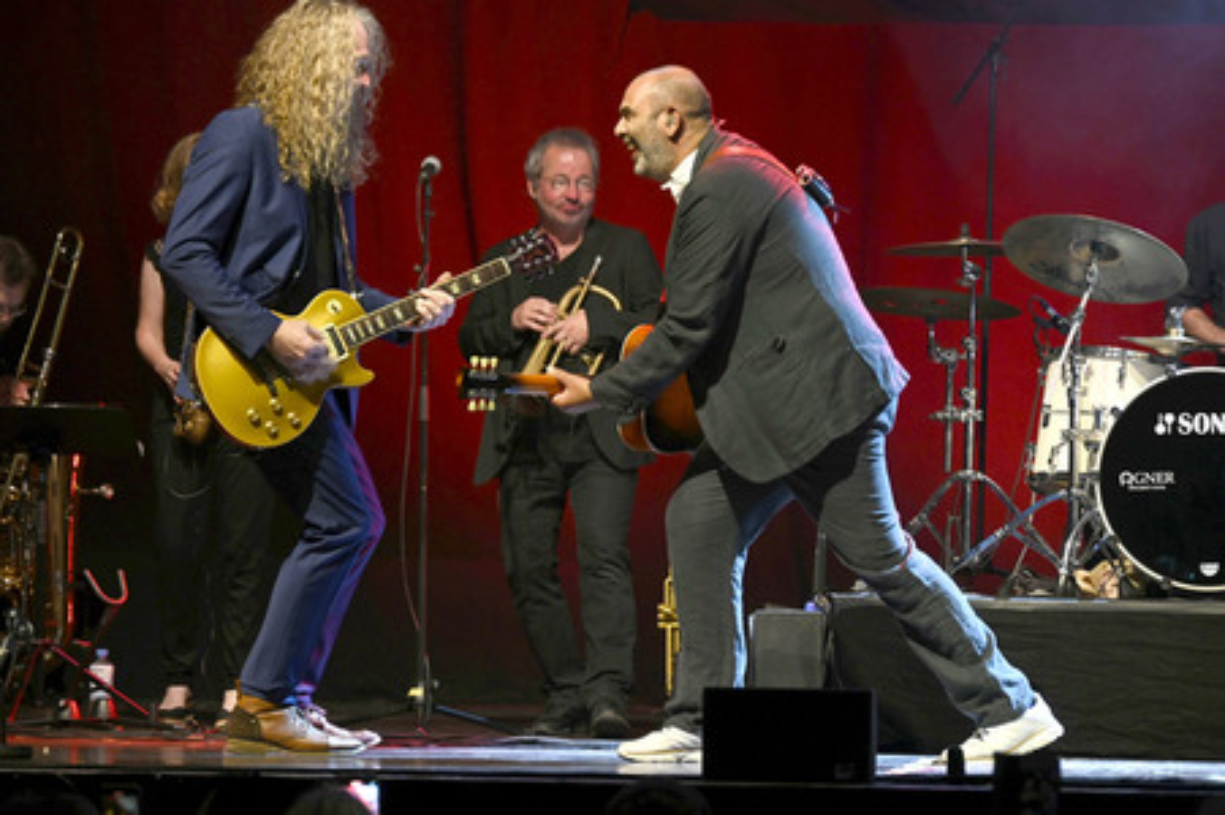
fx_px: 5270
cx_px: 612
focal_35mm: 155
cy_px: 408
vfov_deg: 8.8
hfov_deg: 13.3
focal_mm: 155
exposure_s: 1/60
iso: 2500
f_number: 6.3
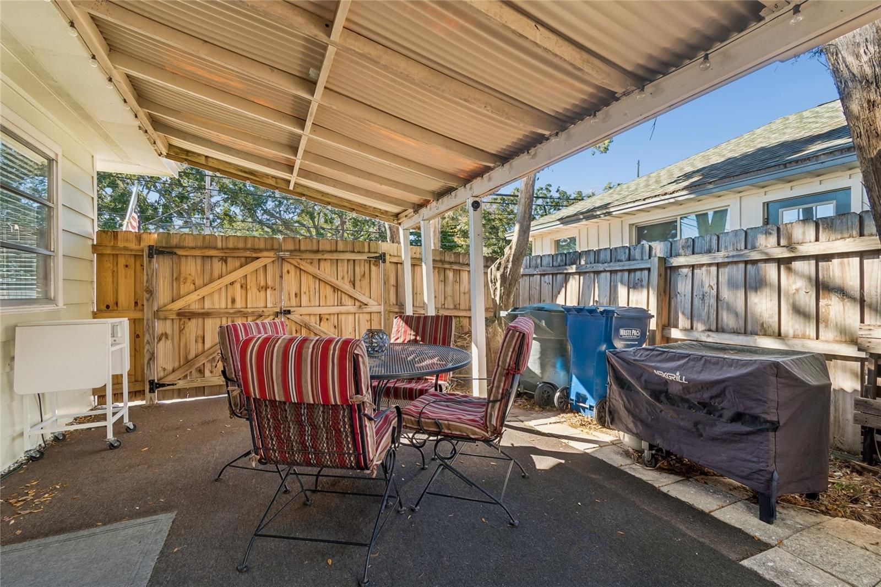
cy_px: 294
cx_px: 440
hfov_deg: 100.4
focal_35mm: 15
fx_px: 367
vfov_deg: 77.3
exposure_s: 1/13
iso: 100
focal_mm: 10
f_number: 7.1
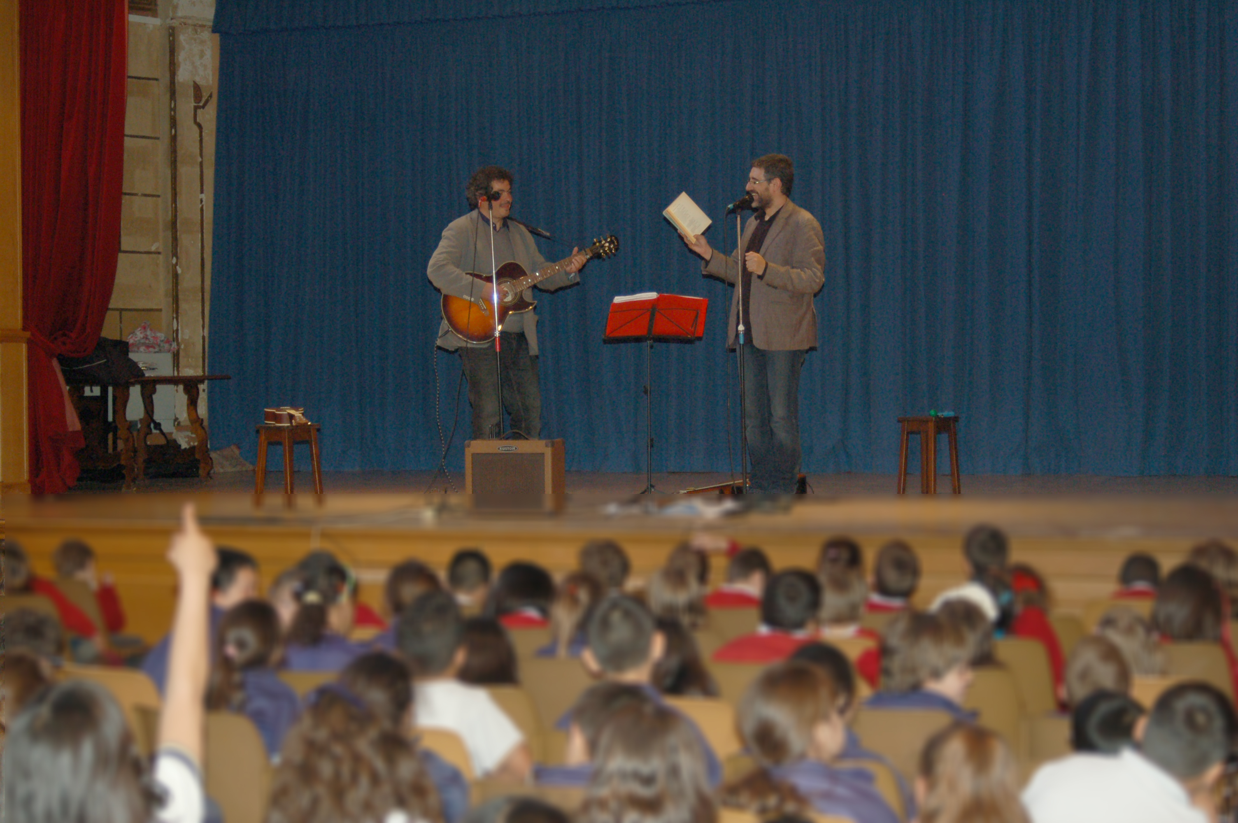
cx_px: 619
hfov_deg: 30.5
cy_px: 412
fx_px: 2268
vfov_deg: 20.6
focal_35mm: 66
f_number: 4
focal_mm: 44
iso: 640
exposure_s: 1/60
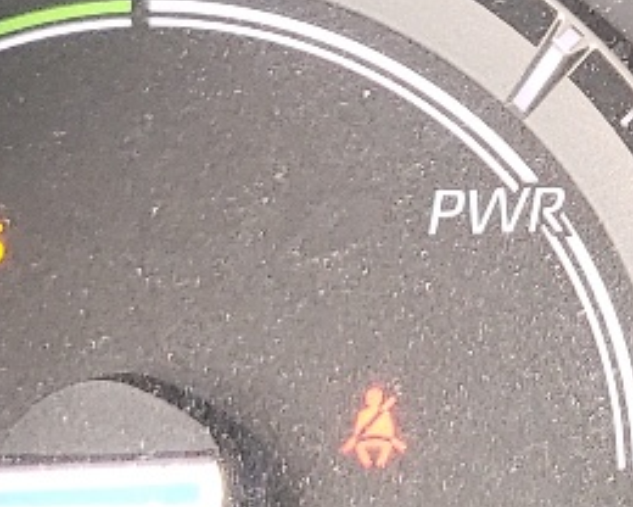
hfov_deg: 11.2
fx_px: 2923
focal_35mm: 156
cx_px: 1278
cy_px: 190
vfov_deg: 9.9
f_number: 1.5
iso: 82
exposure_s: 1/60.2
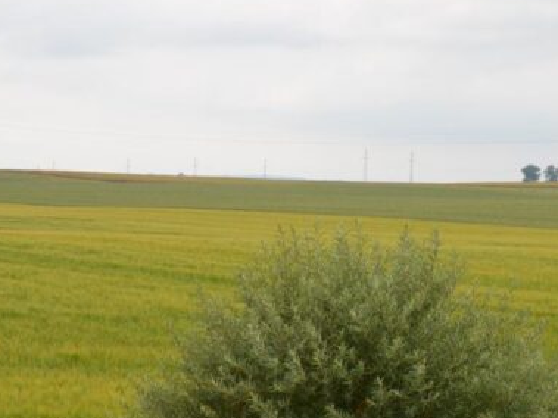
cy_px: 274
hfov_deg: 14.8
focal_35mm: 133
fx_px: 2143
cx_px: 383
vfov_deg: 11.1
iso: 100
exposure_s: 1/200
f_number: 8
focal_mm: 50
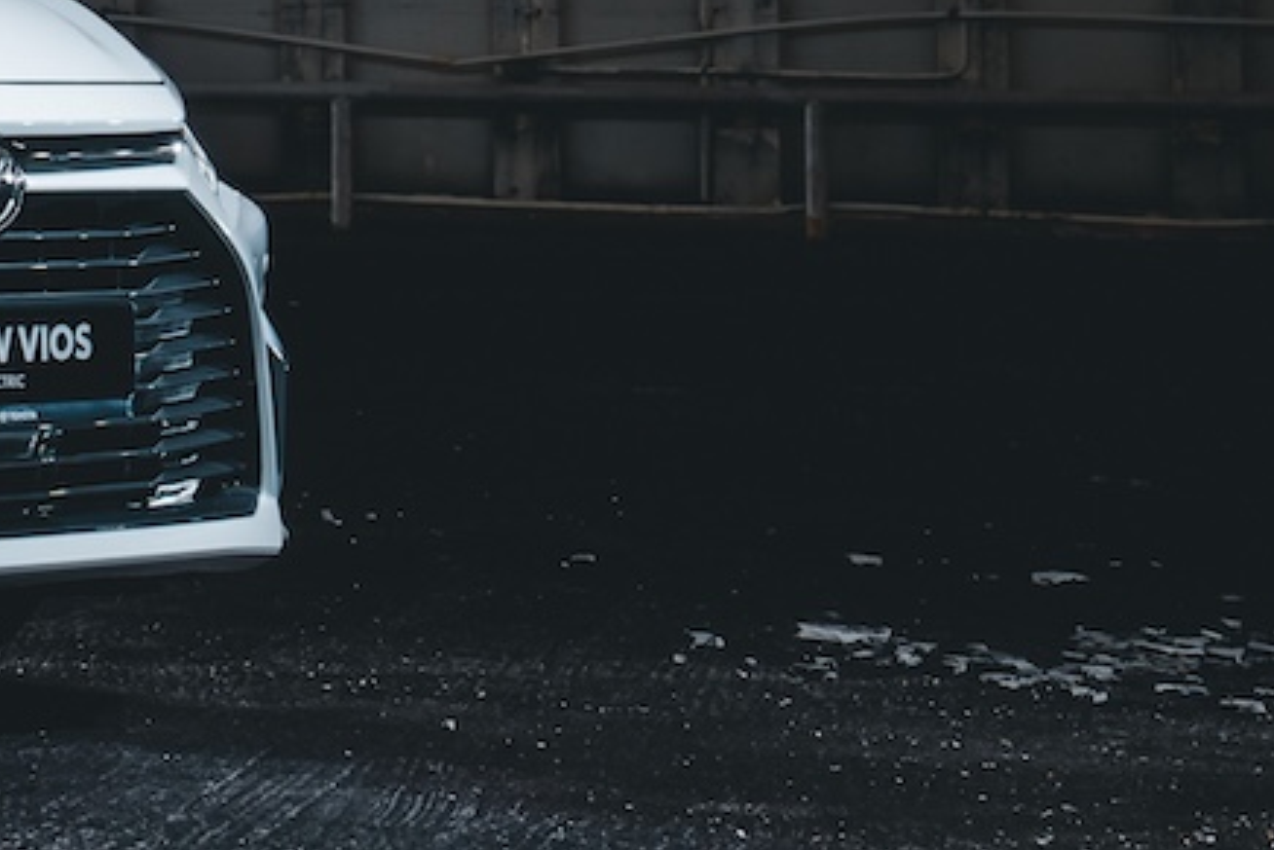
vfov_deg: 8.3
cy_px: -342
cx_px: -1075
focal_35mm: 163
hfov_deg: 11.6
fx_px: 5770
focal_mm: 37
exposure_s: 15
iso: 200
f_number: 10
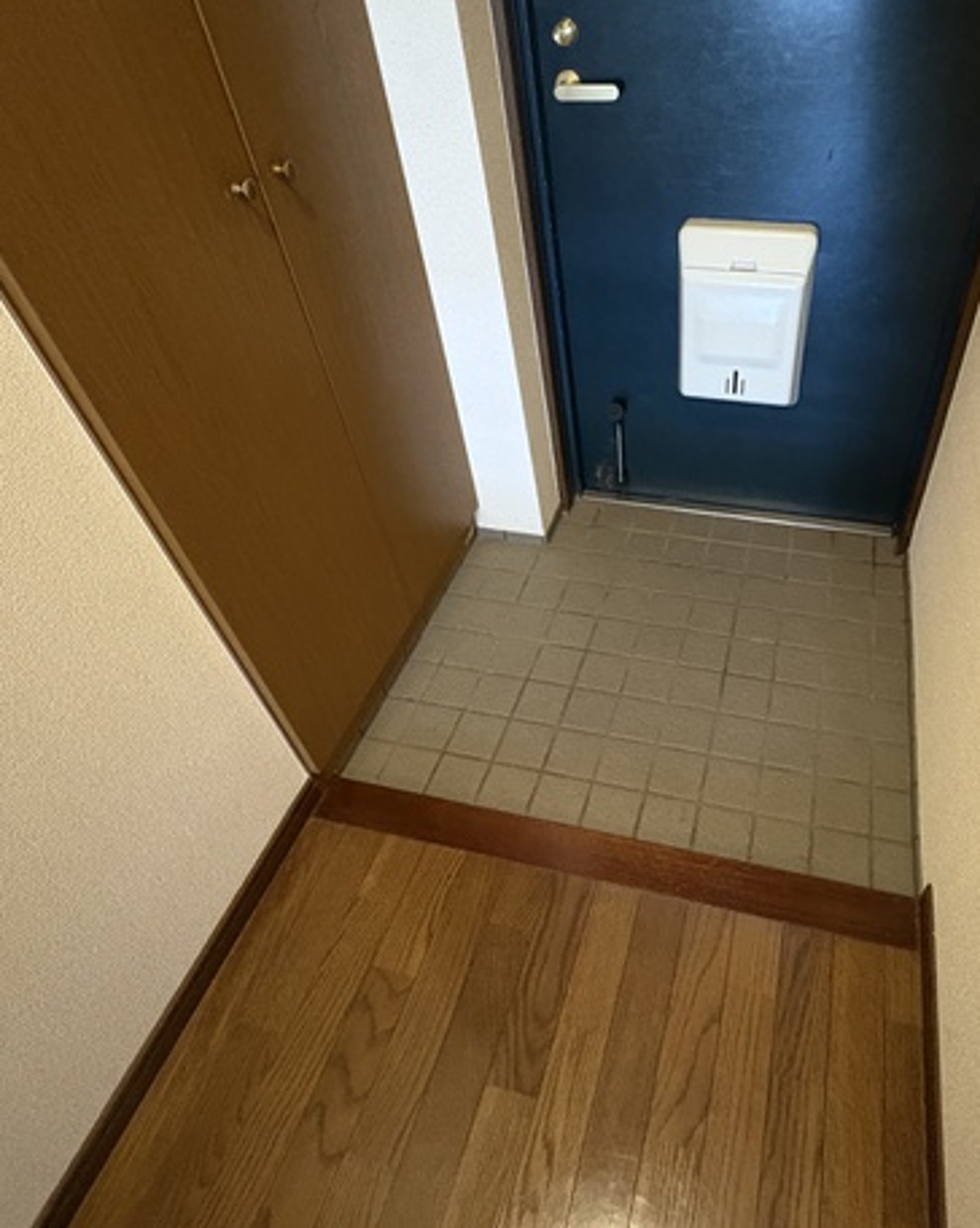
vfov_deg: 77.4
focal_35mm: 21
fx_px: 762
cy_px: 551
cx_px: 643
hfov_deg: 64.0
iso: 800
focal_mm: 2.22
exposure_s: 1/30
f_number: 2.2
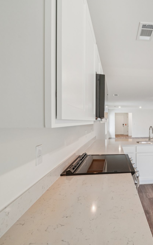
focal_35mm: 22
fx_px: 147
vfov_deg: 79.6
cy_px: 121
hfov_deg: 49.5
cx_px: 135
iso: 400
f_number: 8
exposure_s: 1/13
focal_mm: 14
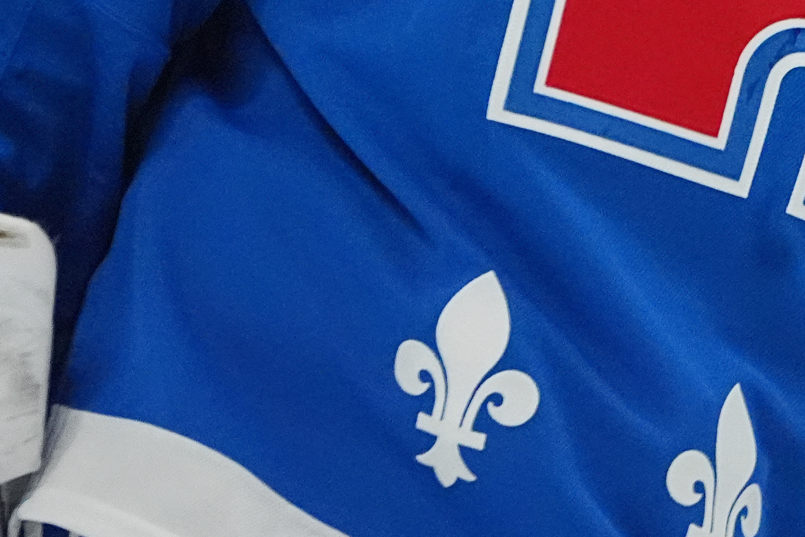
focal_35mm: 1808
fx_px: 40426
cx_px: 768
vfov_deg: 0.8
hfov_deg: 1.1
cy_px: -329
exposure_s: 1/1600
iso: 6400
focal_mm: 500
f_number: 6.7
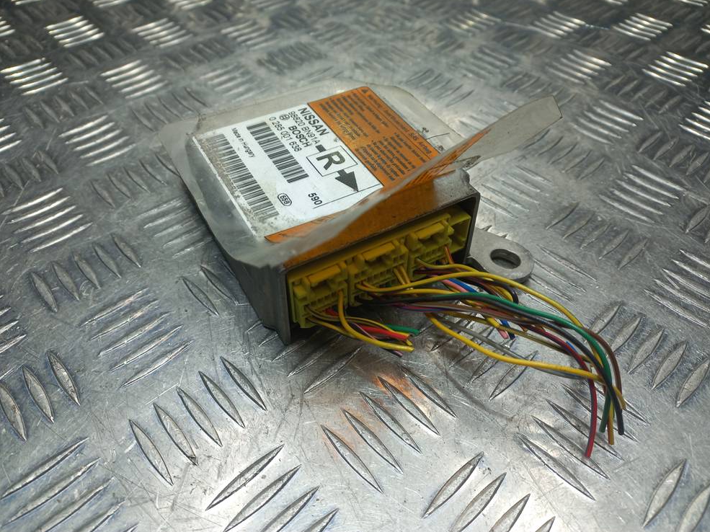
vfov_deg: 53.0
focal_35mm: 26
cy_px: 260
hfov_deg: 67.3
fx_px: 533
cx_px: 357
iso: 40
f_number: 1.8
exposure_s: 1/100
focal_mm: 4.6
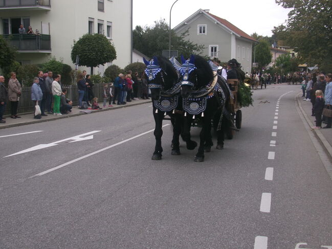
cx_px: 166
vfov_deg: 30.3
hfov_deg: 39.7
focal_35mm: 48
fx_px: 460
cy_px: 124
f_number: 4.2
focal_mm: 8.5
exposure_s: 1/150
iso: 100
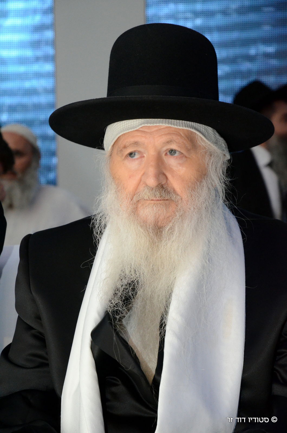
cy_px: 216
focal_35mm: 120
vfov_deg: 17.1
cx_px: 144
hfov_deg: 11.4
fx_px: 1441
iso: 3200
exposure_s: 1/200
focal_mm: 80
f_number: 5.6
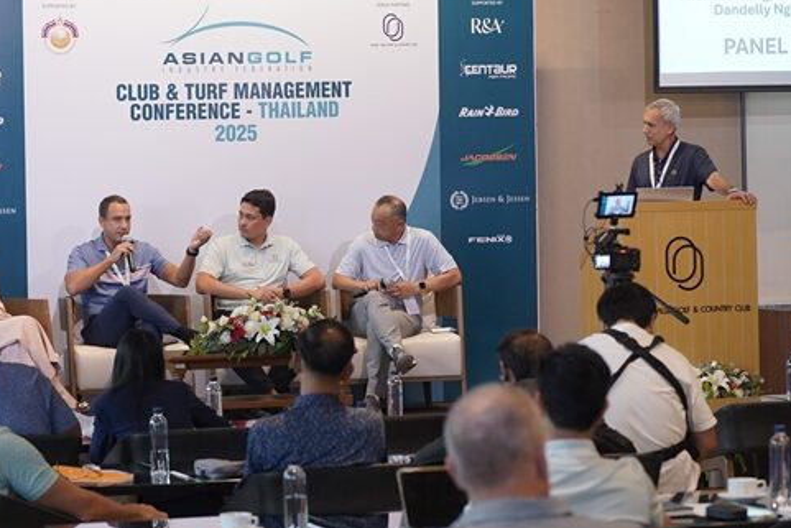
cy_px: 340
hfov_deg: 14.1
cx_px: 377
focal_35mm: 146
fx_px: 3209
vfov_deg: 9.4
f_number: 3.2
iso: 1600
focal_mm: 70
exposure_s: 1/160
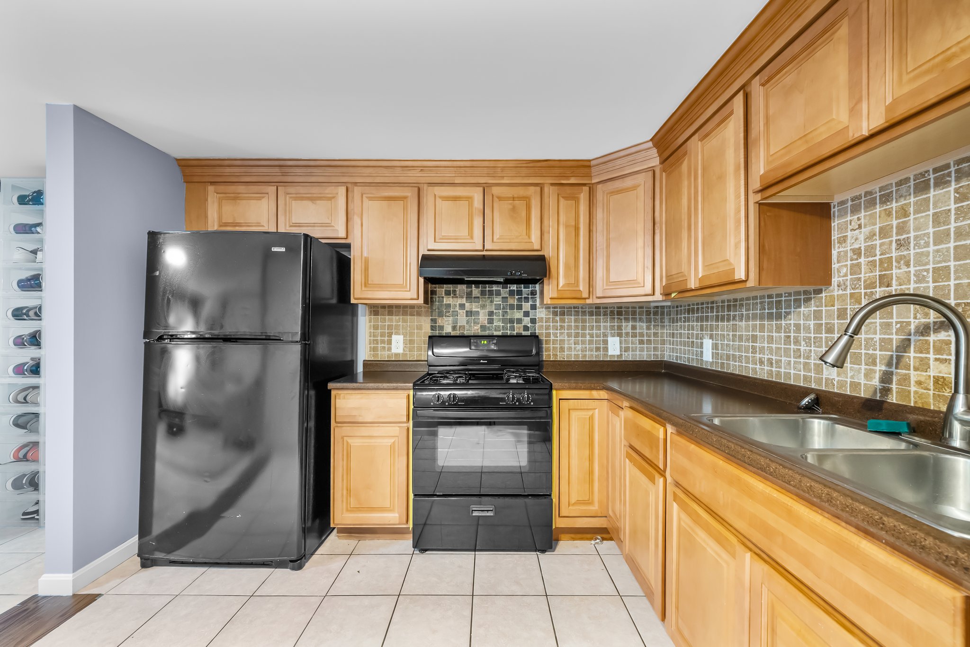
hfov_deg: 104.2
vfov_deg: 81.3
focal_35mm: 14
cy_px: 324
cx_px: 485
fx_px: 377
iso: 800
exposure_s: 1/2.5
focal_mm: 14
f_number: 8
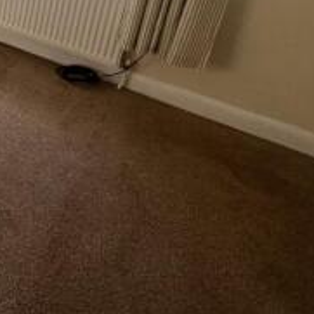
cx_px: -140
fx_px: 380
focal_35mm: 37
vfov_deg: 36.1
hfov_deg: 29.9
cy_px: -53
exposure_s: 1/114
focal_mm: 1.57
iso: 32
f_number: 1.8
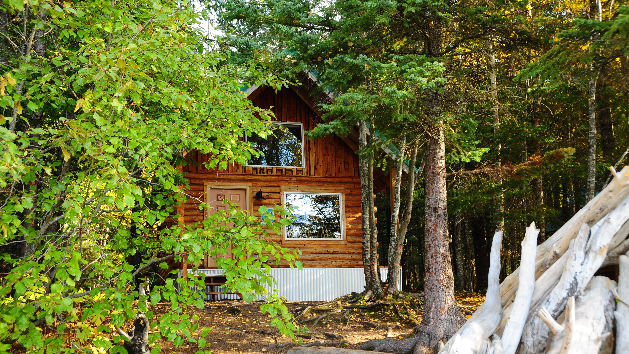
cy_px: 198
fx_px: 667
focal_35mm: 40
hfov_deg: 50.5
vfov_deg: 29.7
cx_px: 314
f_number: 10
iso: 200
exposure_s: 1/20
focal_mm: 38
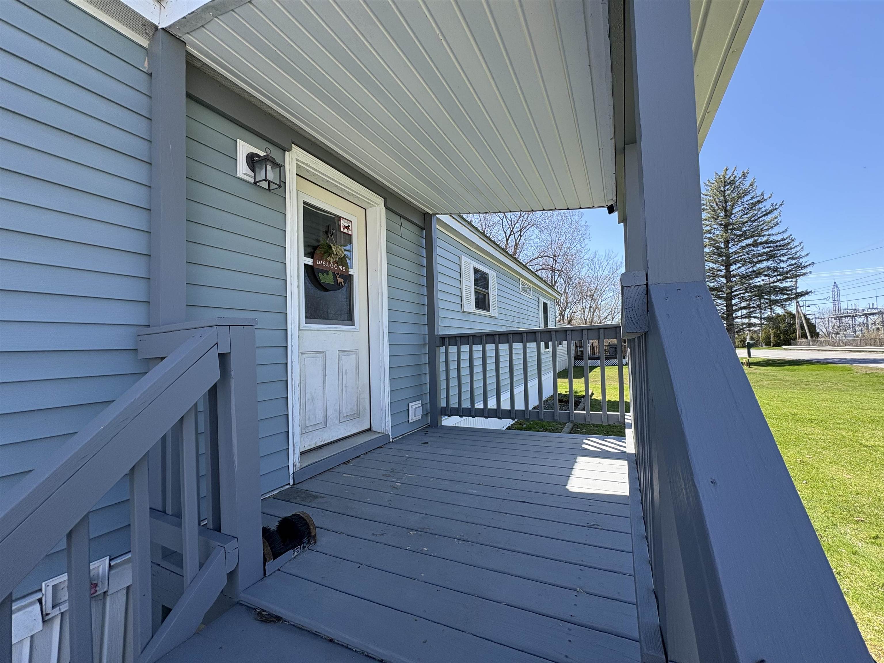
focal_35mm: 14
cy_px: 332
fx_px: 358
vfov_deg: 85.7
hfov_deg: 102.1
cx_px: 442
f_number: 2.2
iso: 64
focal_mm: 2.22
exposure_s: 1/713
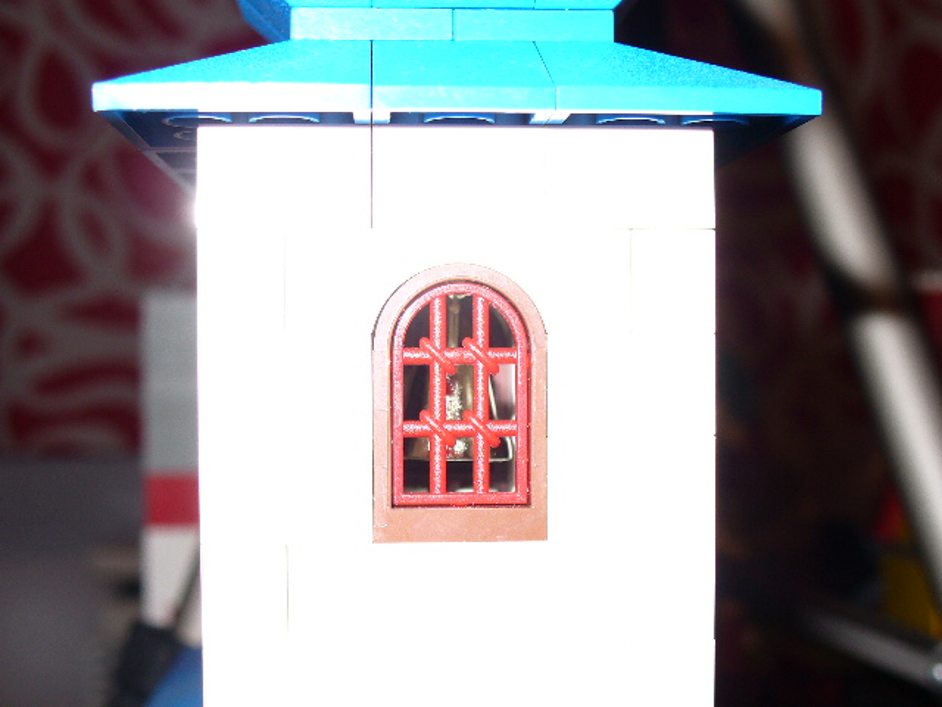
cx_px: 471
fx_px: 1306
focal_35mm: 48
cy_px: 354
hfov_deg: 39.7
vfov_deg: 30.3
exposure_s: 1/30
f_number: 3
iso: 80
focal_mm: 7.9
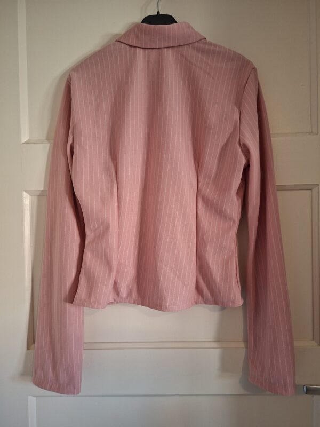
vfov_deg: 73.9
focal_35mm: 23
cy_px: 214
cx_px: 160
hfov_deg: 58.9
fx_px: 283
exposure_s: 1/30
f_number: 1.8
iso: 250
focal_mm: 5.54
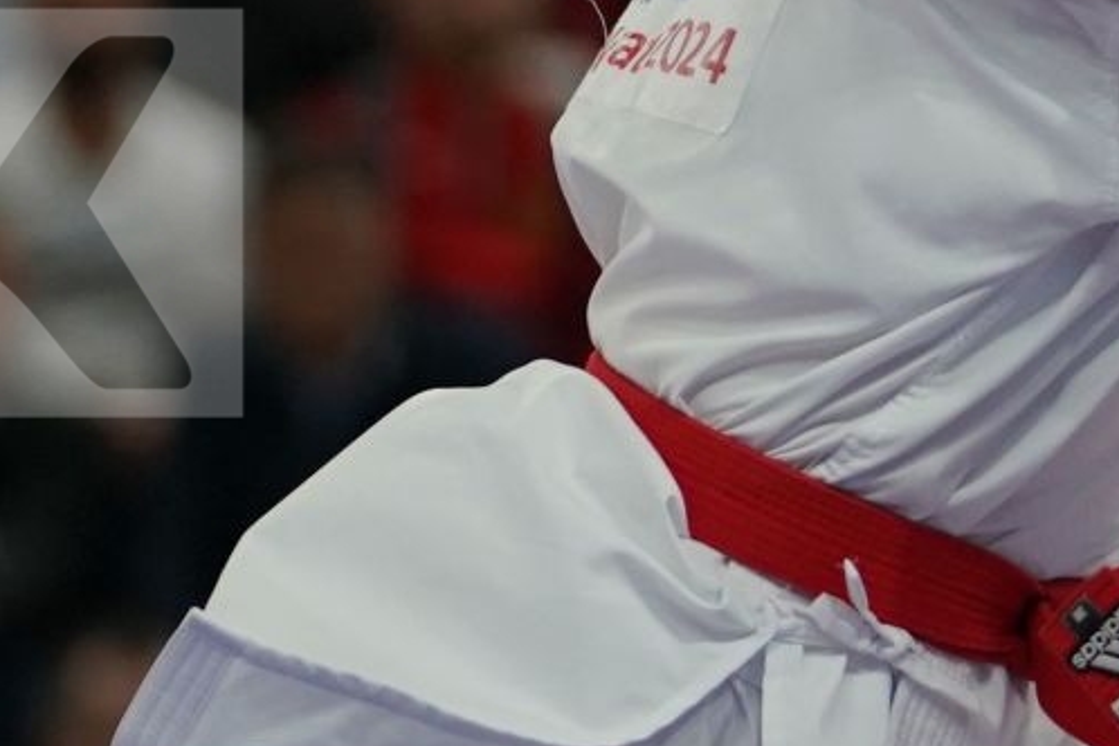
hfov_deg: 2.5
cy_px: 213
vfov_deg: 1.6
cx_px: 795
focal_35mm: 839
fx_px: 26077
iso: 1250
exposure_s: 1/1000
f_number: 2.8
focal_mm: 155
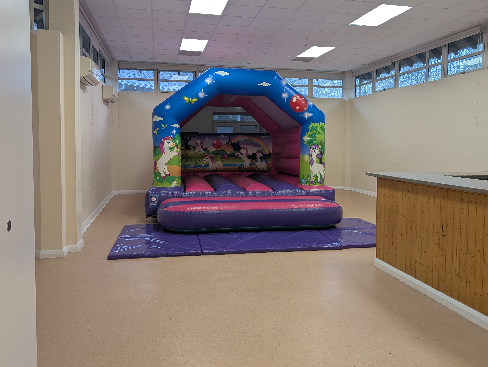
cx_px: 242
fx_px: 395
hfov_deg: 63.4
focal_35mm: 28
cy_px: 158
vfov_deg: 49.7
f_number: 1.68
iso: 48
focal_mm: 6.9
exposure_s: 1/100
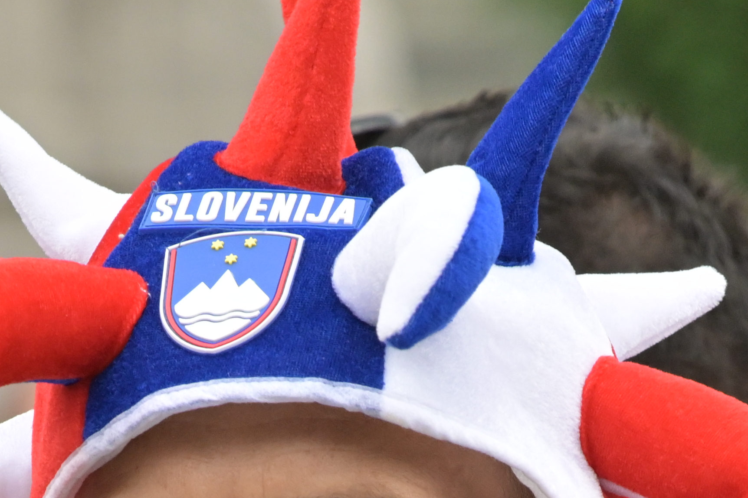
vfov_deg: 1.4
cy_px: 1045
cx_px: 340
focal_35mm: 958
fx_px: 19902
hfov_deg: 2.2
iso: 1250
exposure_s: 1/400
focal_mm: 200
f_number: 6.3
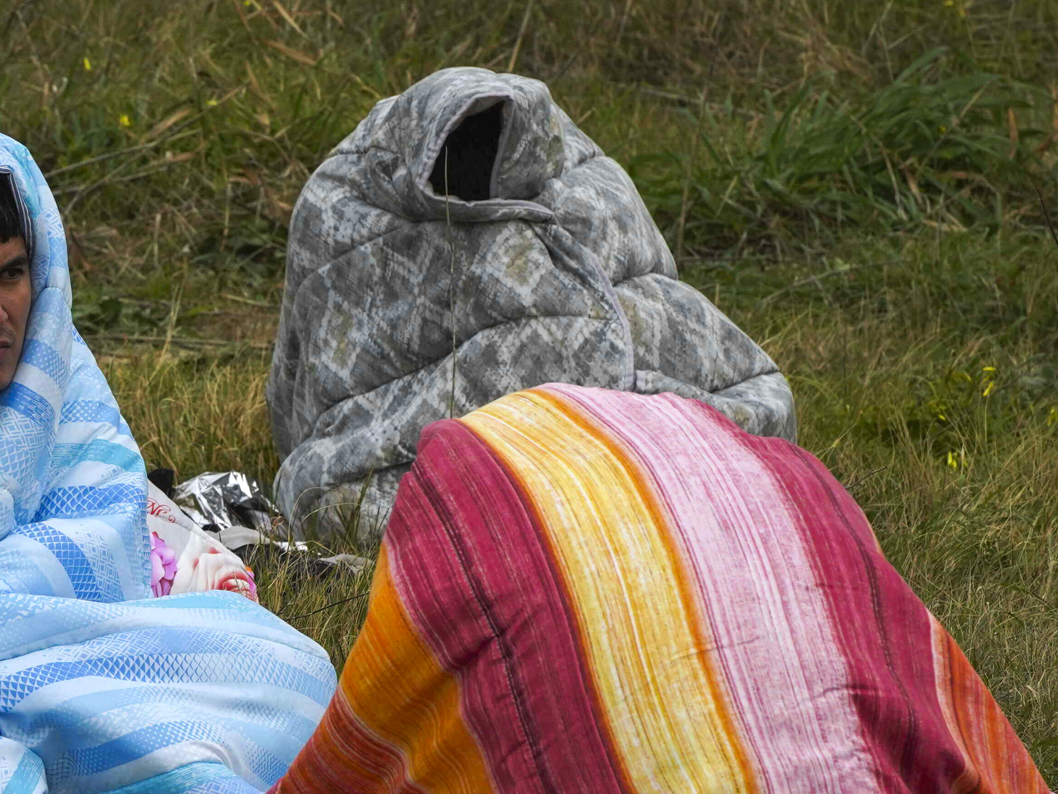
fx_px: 13173
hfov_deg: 4.6
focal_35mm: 431
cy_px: 438
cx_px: -64
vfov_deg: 3.5
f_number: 13
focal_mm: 173
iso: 250
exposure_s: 1/320
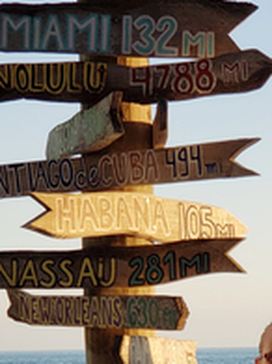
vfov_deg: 15.2
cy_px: 360
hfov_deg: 11.5
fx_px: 1343
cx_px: 274
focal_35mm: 128
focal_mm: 6
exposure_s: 1/214
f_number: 2.4
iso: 32
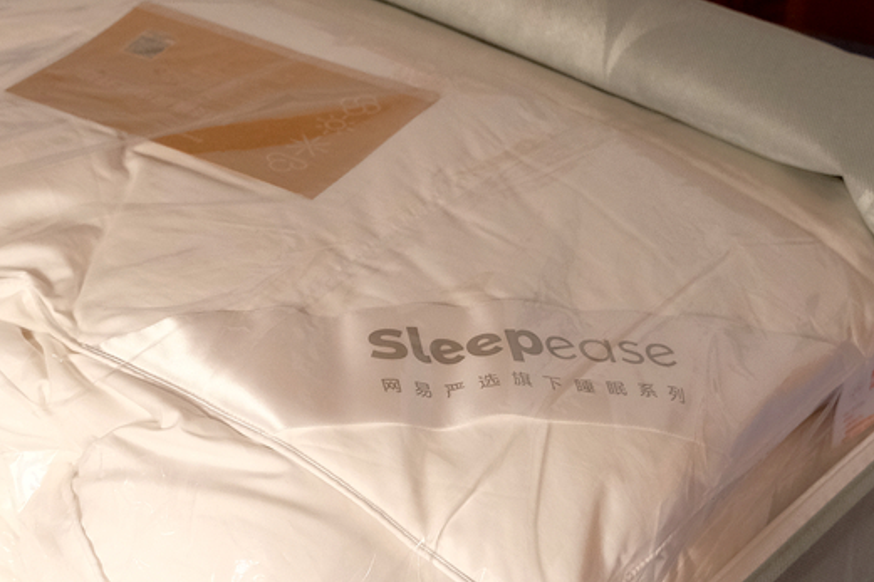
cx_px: 153
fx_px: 2767
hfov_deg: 17.8
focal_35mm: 114
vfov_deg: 11.9
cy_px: 543
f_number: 4
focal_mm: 29.2
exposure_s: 1/42
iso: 1600
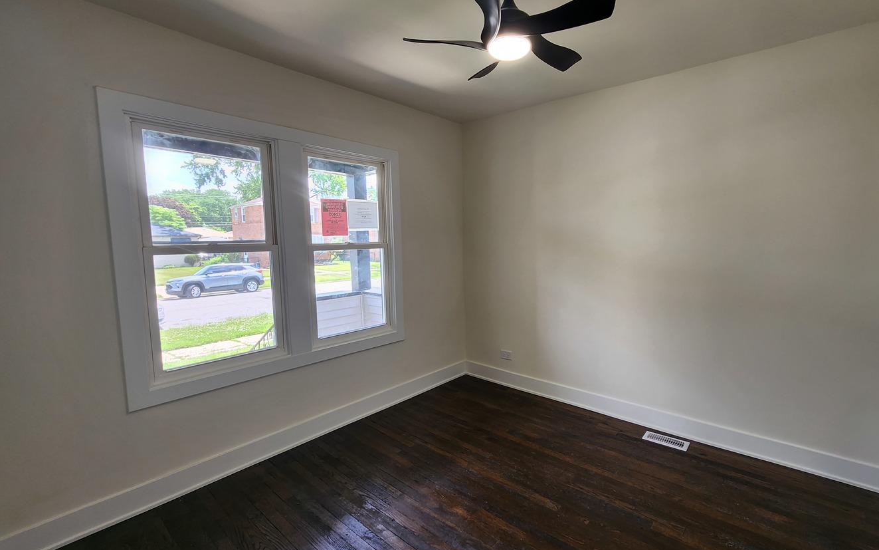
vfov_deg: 74.8
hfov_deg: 101.2
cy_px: 273
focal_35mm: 15
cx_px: 478
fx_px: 359
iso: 50
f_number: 2.2
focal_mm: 2.2
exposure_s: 1/60
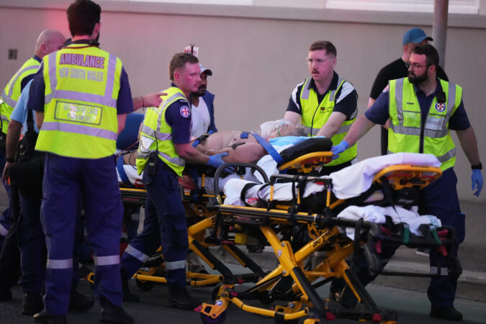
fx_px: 2430
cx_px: 243
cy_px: 162
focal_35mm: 180
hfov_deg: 11.4
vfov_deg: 7.6
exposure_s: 1/800
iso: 6400
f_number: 2.8
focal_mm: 180
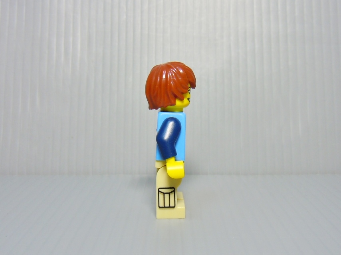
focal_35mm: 30
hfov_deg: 60.0
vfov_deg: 46.8
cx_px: 170
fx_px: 295
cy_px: 128
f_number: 3.5
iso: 100
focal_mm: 5.4
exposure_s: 1/15
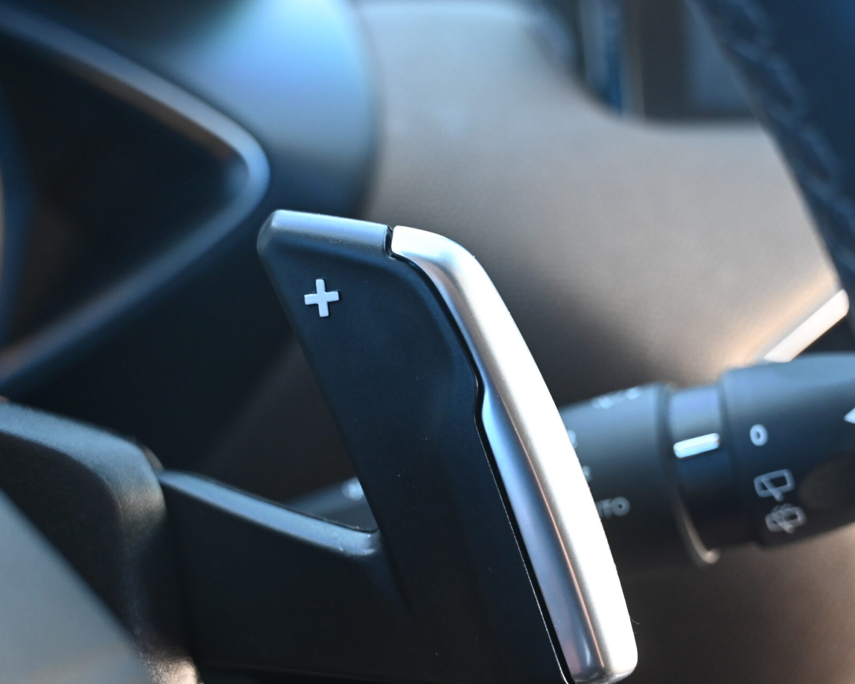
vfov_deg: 24.1
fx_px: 1594
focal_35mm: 63
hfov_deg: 29.9
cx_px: 534
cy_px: 447
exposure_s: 1/125
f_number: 4
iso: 2000
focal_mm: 42
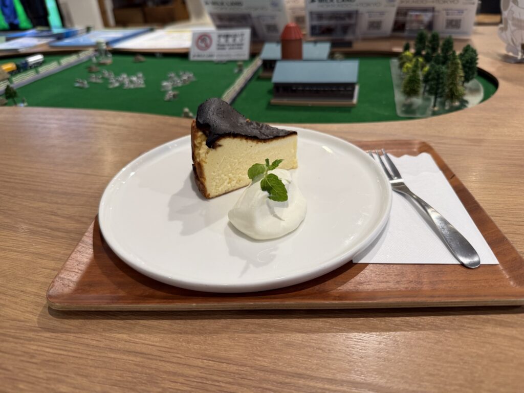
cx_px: 262
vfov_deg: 56.8
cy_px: 196
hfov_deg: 71.6
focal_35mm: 24
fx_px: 363
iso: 125
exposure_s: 1/100
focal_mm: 6.76
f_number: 1.78
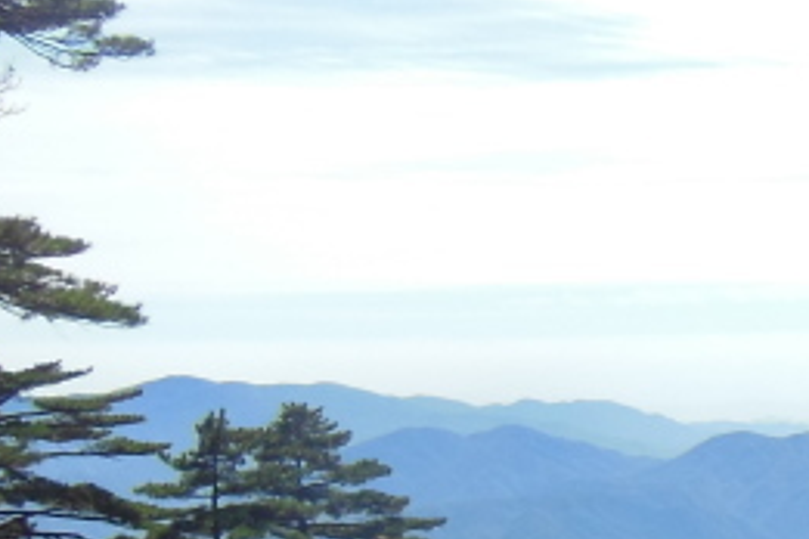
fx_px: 2292
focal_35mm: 102
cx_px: 1444
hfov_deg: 16.7
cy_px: 582
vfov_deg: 13.2
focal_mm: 4.5
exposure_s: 1/800
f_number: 3.5
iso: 125
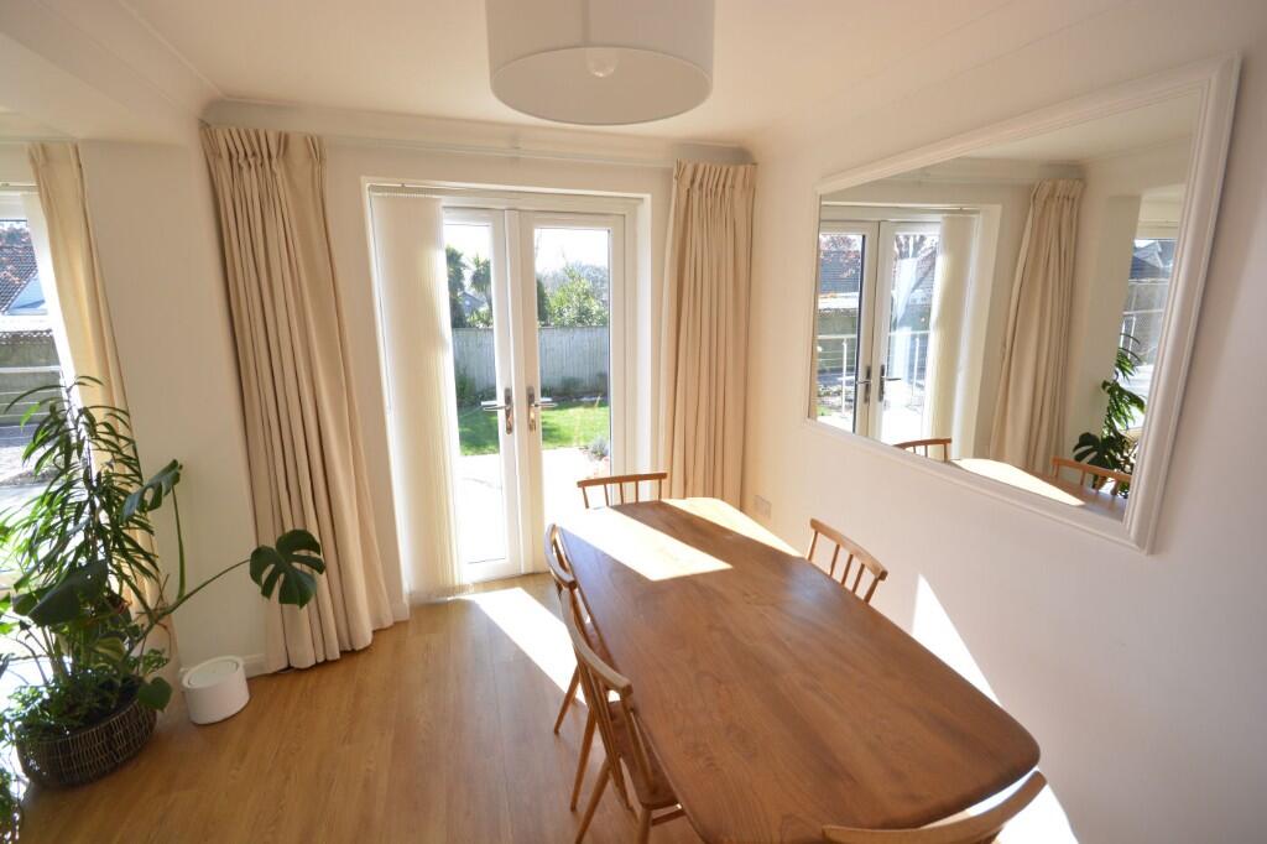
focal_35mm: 15
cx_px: 634
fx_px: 528
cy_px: 422
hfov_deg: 100.4
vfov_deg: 77.3
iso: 400
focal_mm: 10
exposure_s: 1/125
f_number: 8
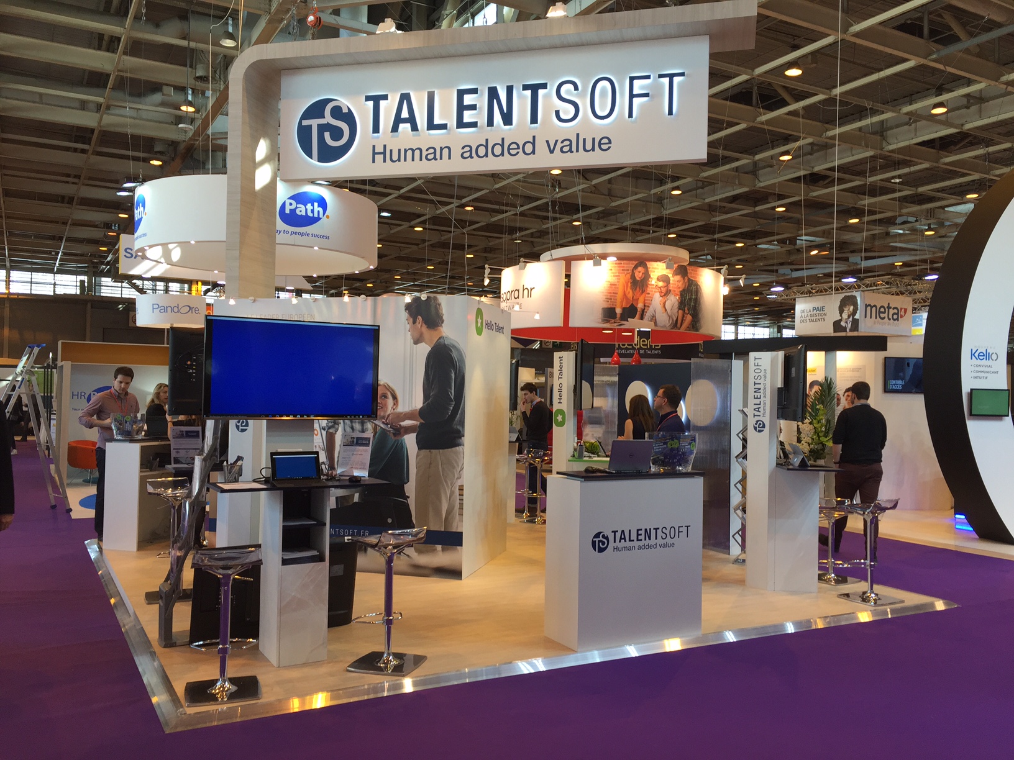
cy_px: 380
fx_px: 849
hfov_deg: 61.7
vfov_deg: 48.2
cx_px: 507
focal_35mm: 29
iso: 40
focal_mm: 4.15
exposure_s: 1/100
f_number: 2.2
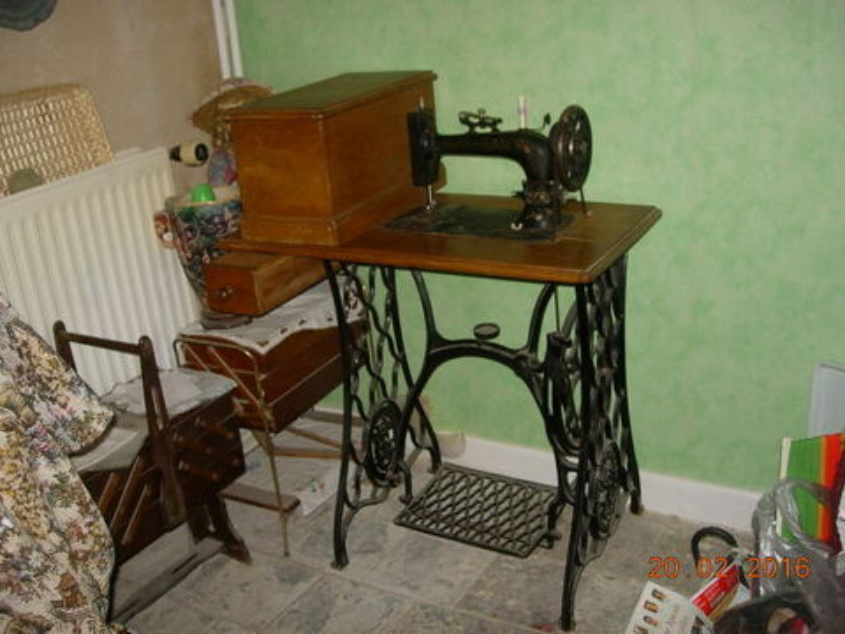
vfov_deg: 37.7
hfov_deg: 49.0
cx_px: 422
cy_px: 317
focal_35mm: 38
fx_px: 928
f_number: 2.8
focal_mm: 7.8
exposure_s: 1/64
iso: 79
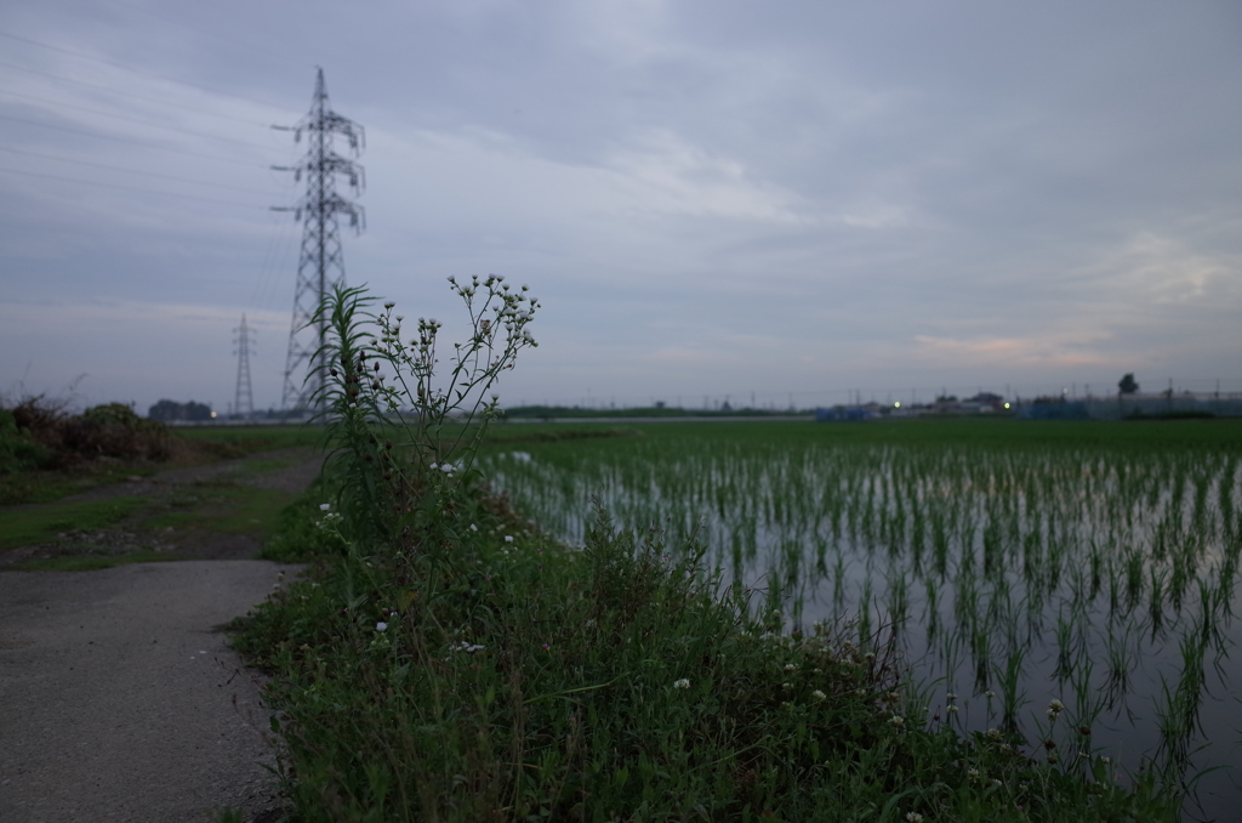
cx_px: 621
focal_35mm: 28
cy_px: 412
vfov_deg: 46.2
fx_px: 964
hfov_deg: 65.6
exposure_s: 1/40
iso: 100
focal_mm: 18.3
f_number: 2.8
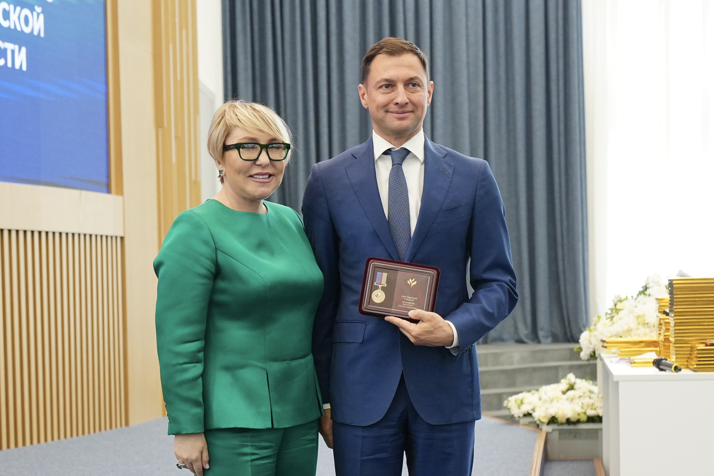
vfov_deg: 25.5
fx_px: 1051
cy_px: 238
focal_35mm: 53
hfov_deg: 37.5
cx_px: 357
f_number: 4.5
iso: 2500
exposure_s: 1/250
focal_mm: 53
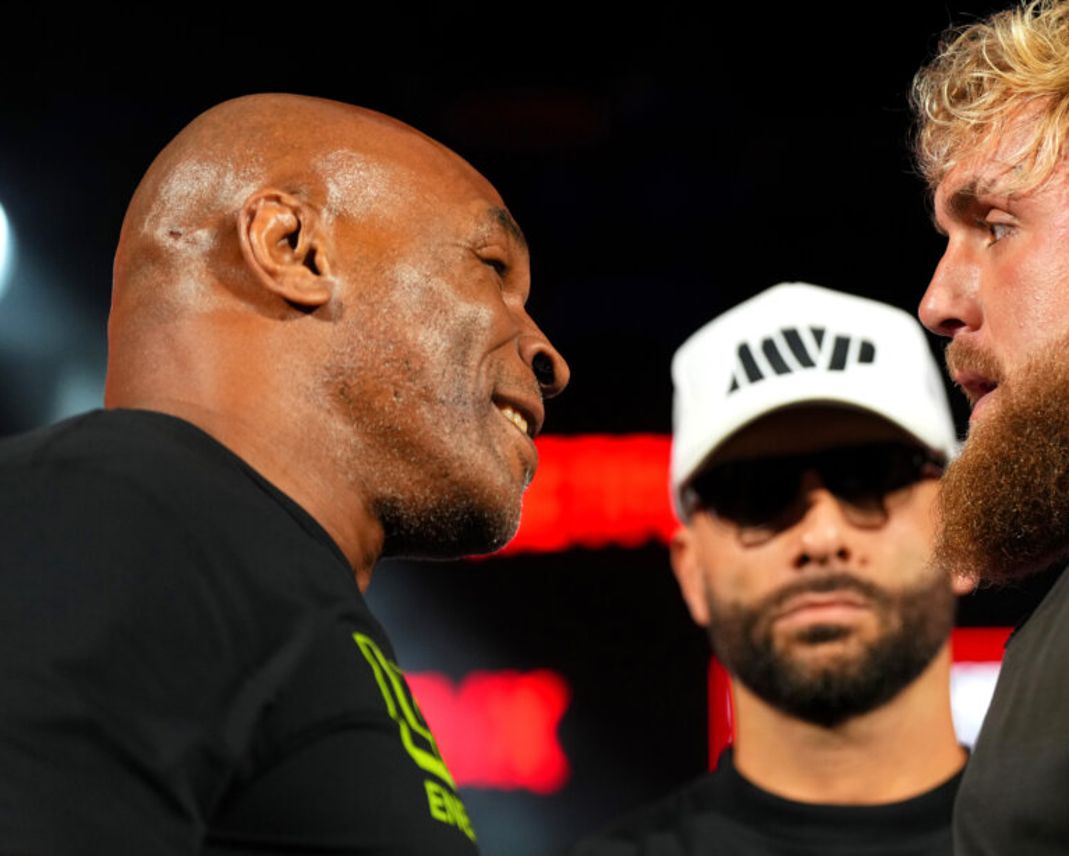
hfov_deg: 10.4
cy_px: 450
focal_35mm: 185
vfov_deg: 8.4
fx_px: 5855
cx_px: 716
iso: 1600
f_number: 2.8
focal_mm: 140
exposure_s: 1/500
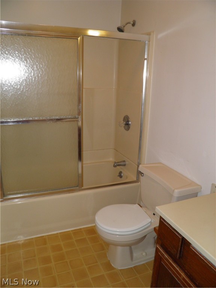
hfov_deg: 49.7
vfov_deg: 63.4
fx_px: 233
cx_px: 108
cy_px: 144
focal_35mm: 28
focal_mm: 4.9
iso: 100
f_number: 2.8
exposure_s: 1/30
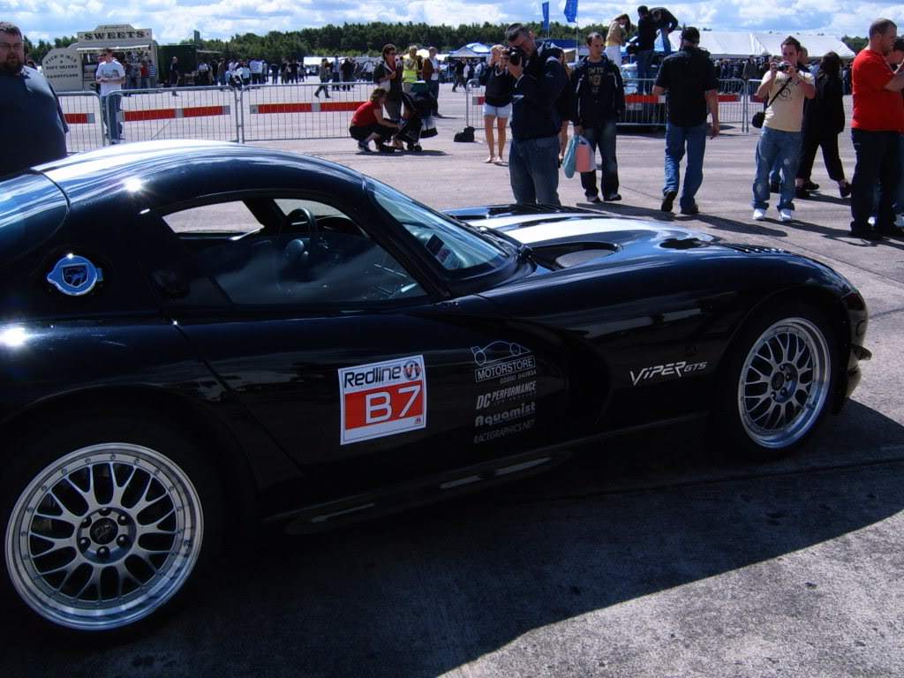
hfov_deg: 49.0
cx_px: 452
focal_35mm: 38
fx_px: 992
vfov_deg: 37.7
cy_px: 339
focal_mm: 5.8
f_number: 5.8
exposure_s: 1/350
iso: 50
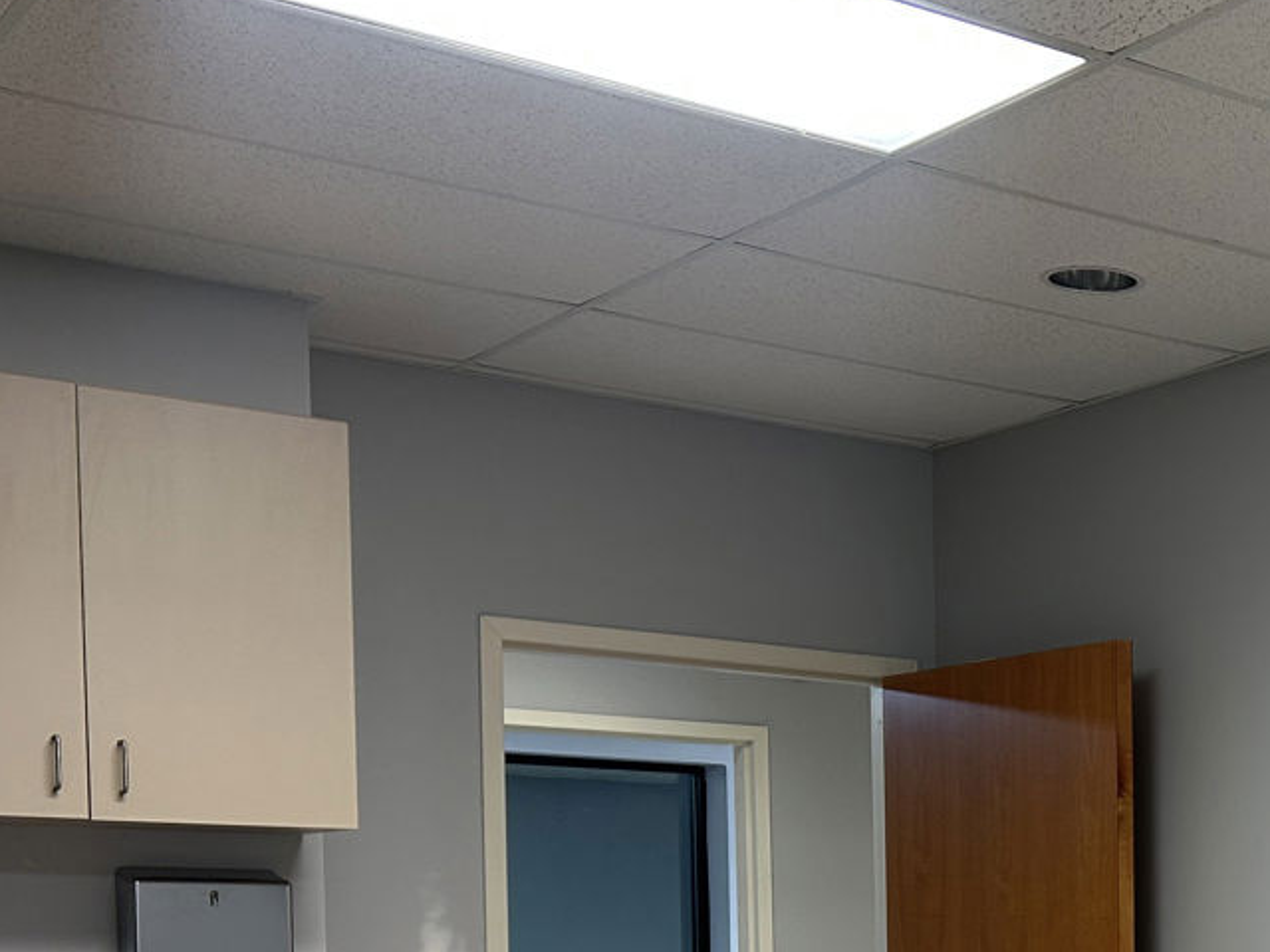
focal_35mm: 65
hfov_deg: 27.5
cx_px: 1361
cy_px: 1065
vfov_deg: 21.4
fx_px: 2385
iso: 100
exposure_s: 1/120
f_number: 1.5
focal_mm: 5.7
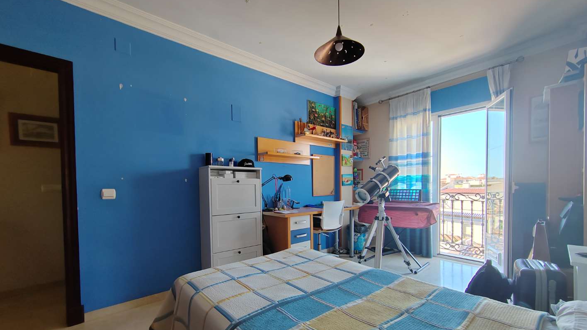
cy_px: 195
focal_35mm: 15
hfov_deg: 103.0
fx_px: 234
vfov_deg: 70.0
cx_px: 291
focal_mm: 2.16
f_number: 2.2
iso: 188
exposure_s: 1/50
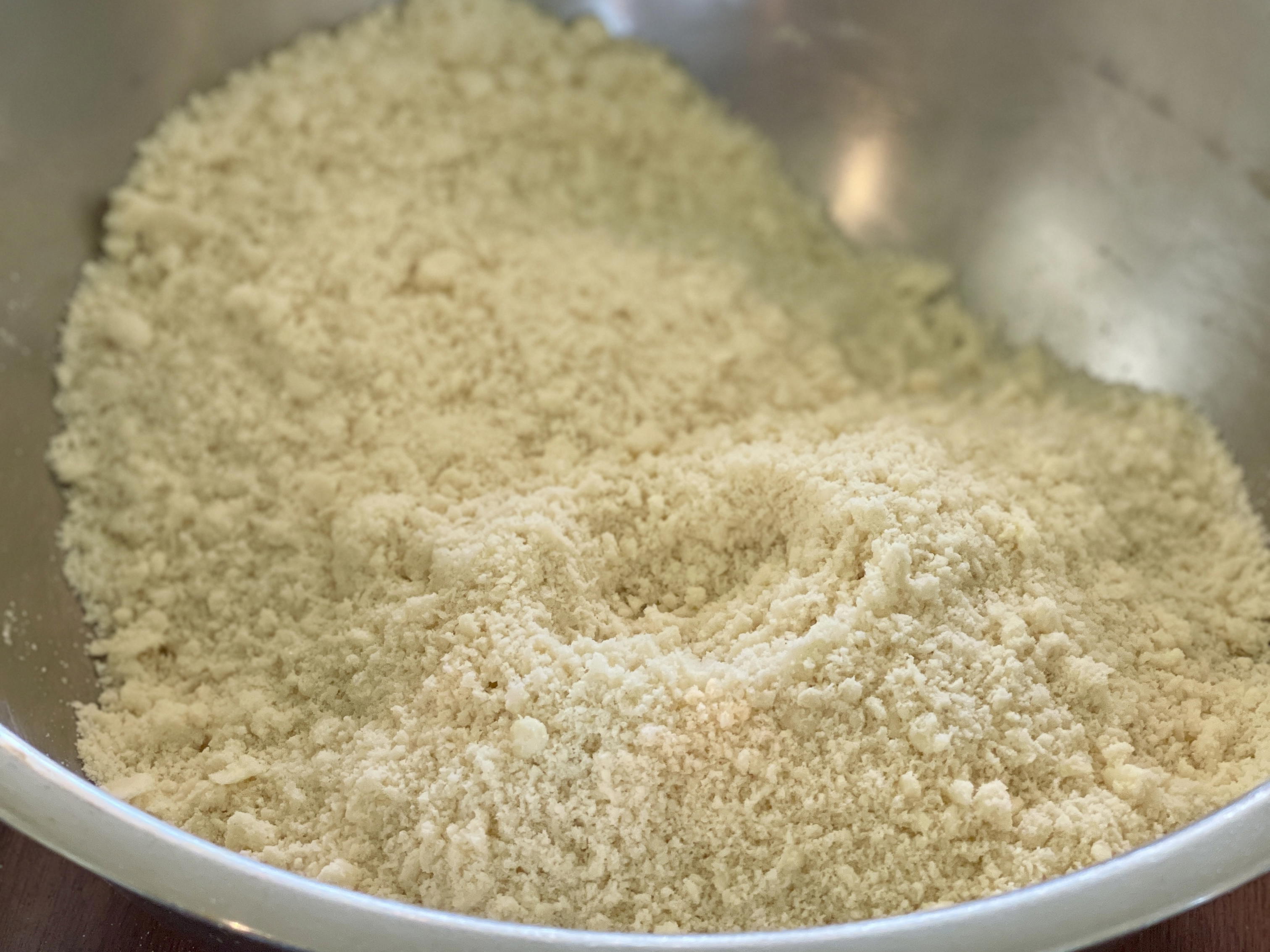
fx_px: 2348
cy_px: 476
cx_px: 635
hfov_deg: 30.3
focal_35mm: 64
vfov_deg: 22.9
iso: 125
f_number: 2.2
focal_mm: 7.5
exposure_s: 1/40
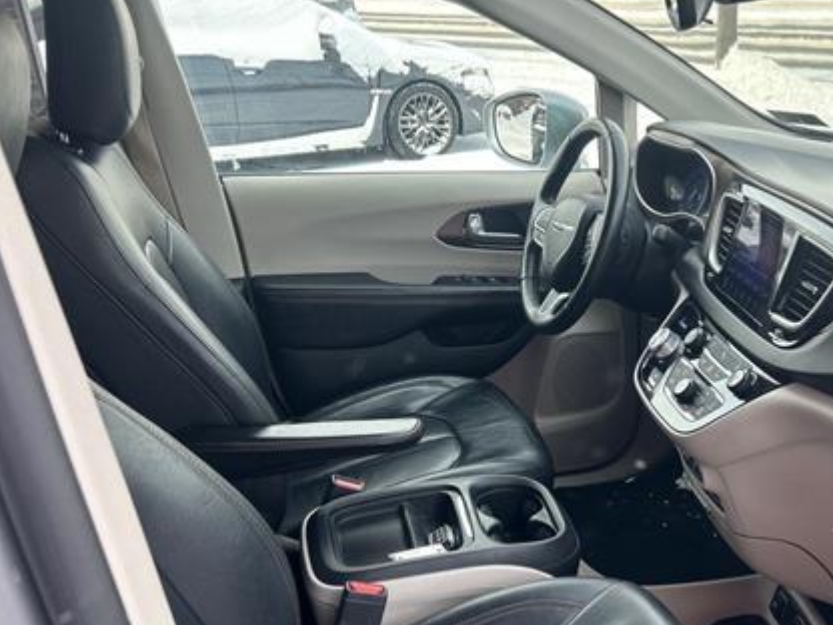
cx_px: 591
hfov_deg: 45.7
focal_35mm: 40
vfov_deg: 35.4
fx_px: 963
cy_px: 441
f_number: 1.5
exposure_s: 1/345
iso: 50
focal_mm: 5.7
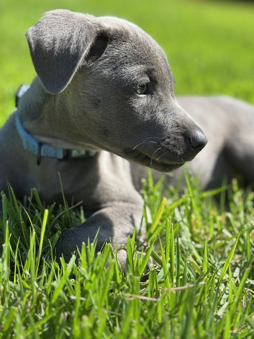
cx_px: 127
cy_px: 170
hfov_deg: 28.0
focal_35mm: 52
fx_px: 509
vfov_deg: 36.8
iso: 32
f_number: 1.6
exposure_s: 1/903
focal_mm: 5.96
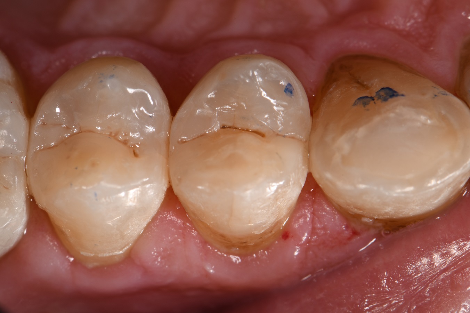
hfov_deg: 13.1
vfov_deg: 8.7
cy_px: 156
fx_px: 2049
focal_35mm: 157
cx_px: 235
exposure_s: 1/160
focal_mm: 105
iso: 200
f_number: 32
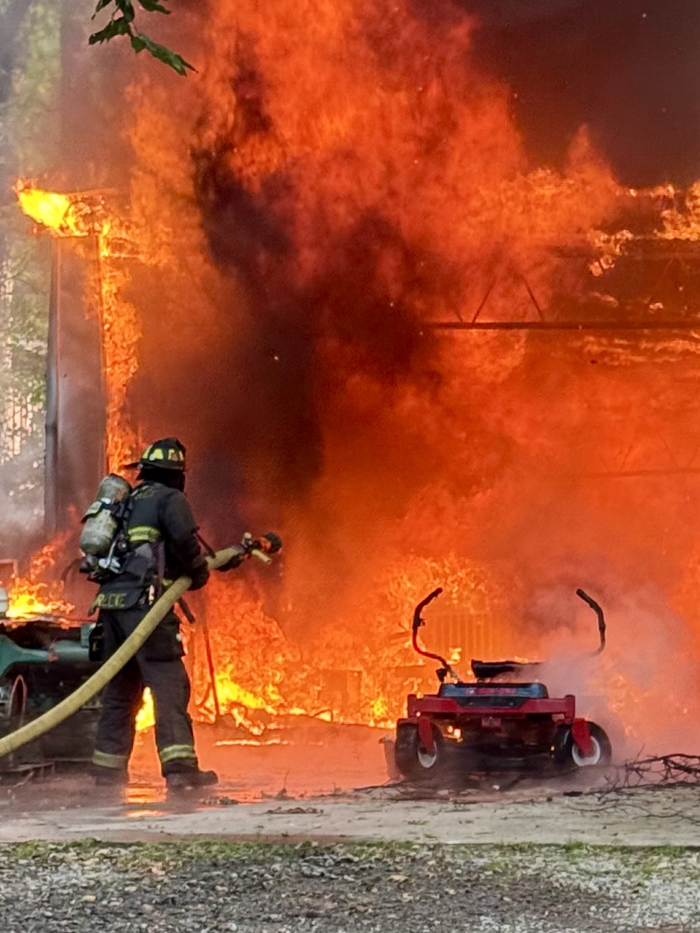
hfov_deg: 30.3
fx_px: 1294
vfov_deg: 39.7
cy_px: 466
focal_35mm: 48
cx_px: 350
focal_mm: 6.76
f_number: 1.78
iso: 80
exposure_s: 1/121
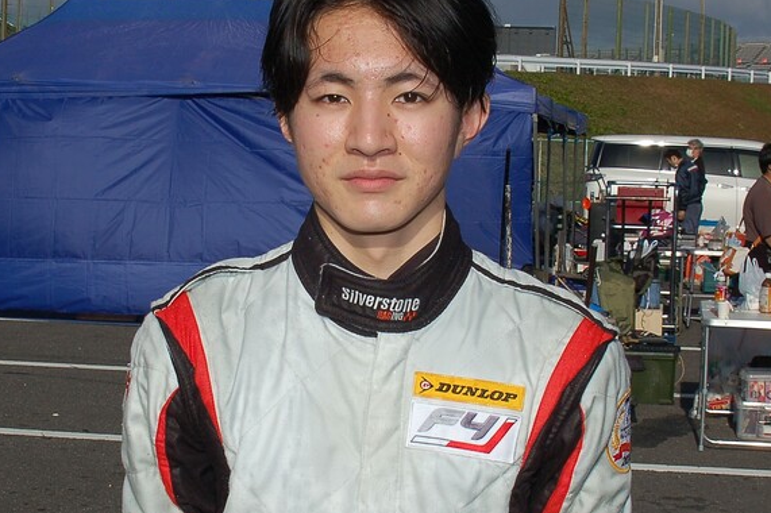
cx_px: 363
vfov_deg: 25.5
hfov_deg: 37.5
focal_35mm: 53
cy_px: 231
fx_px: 1134
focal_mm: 28
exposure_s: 1/500
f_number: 11
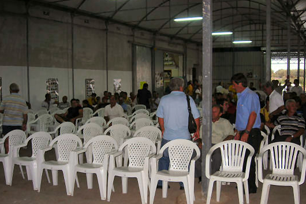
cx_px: 164
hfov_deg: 44.5
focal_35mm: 44
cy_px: 125
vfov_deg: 30.4
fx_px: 374
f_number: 2.8
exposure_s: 1/60.1
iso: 77
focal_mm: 7.8
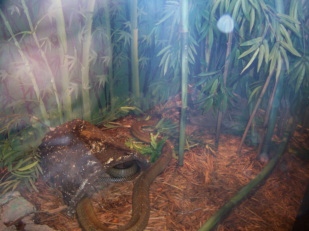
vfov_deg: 42.9
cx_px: 154
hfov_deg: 55.4
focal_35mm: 33
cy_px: 116
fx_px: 295
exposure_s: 1/60
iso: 140
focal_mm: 5.5
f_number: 2.8
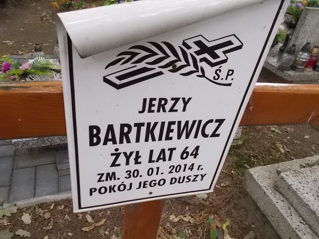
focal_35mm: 26
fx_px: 240
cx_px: 160
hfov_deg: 67.3
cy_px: 120
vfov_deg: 53.1
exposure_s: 1/160
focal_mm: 4.6
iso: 400
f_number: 3.2
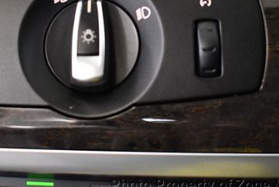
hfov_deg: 21.4
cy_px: 35
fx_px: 737
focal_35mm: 95
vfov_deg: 14.3
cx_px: 101
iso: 3200
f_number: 4
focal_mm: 27
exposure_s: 1/80
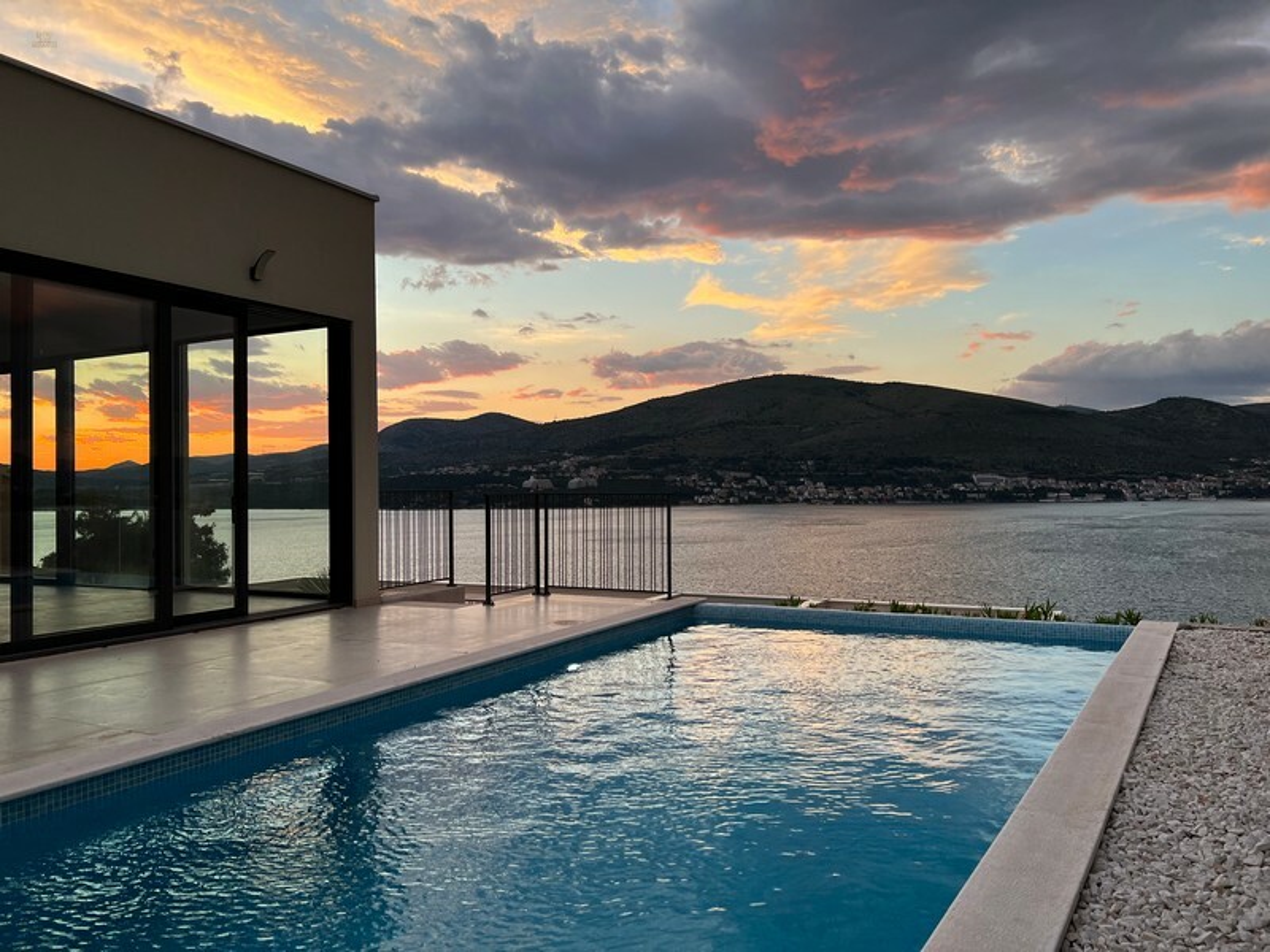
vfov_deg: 53.1
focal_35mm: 26
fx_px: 954
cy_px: 476
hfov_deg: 67.3
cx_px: 635
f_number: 1.5
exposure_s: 1/206
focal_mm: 5.7
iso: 40
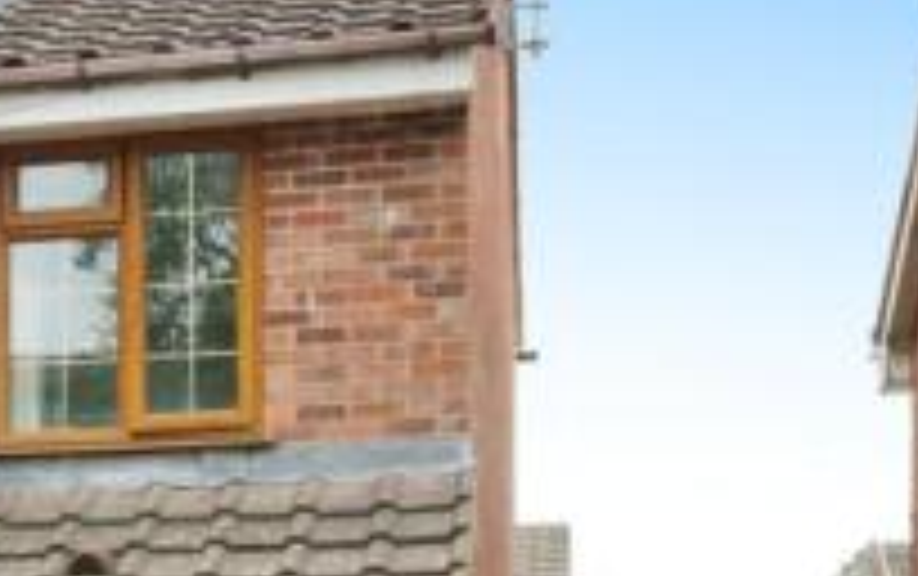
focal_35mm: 108
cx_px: -317
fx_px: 2705
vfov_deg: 11.9
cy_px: 704
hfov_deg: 17.9
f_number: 8
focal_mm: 33
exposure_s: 1/640
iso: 2000
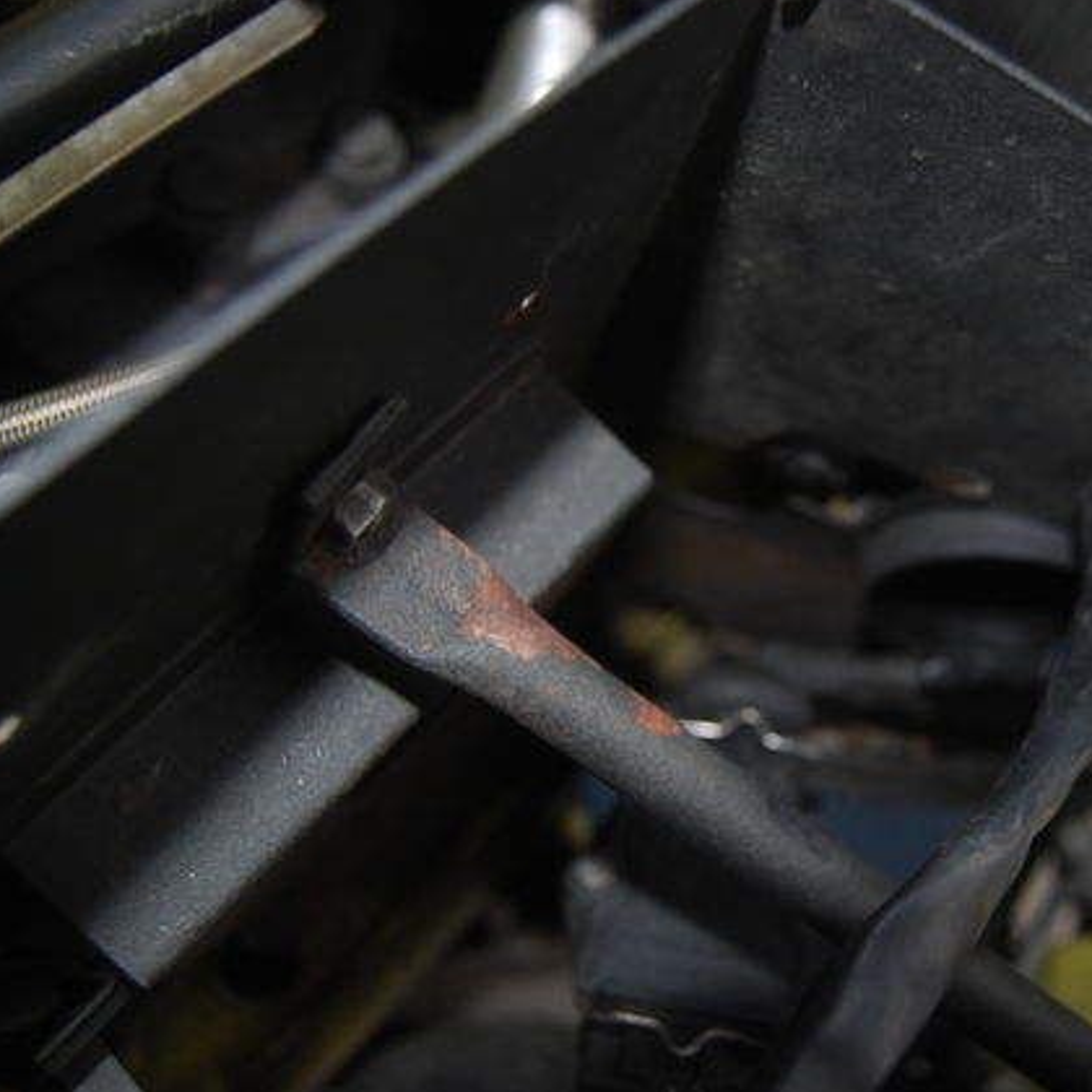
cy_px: 543
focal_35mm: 35
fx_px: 1249
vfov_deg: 47.2
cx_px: 822
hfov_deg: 45.5
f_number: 3.5
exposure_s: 1/60
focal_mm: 18
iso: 200
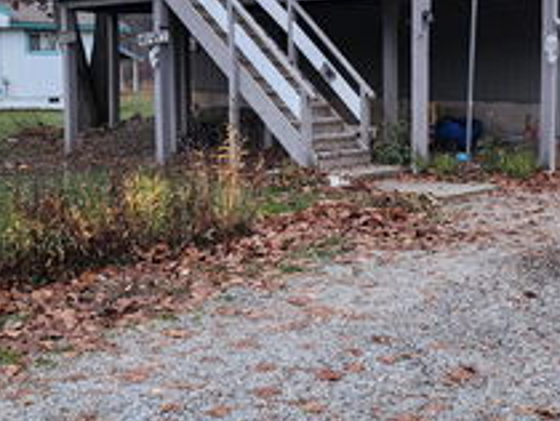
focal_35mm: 56
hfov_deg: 34.2
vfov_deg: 25.9
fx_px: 907
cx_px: 331
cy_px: 123
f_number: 1.8
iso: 160
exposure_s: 1/120
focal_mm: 6.4
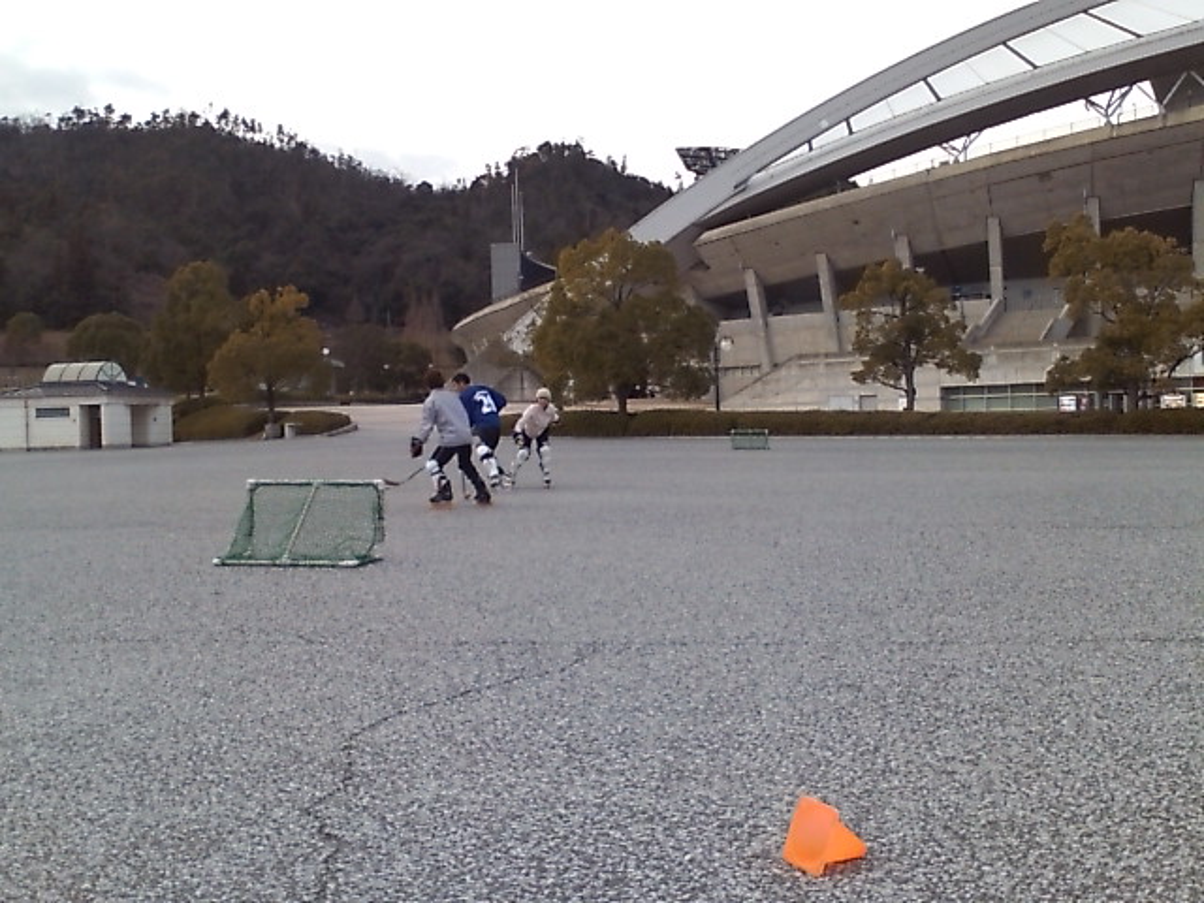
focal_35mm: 29
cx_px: 602
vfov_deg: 48.2
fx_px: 1009
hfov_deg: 61.7
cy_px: 452
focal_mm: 3.73
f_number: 3.5
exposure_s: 1/83.3
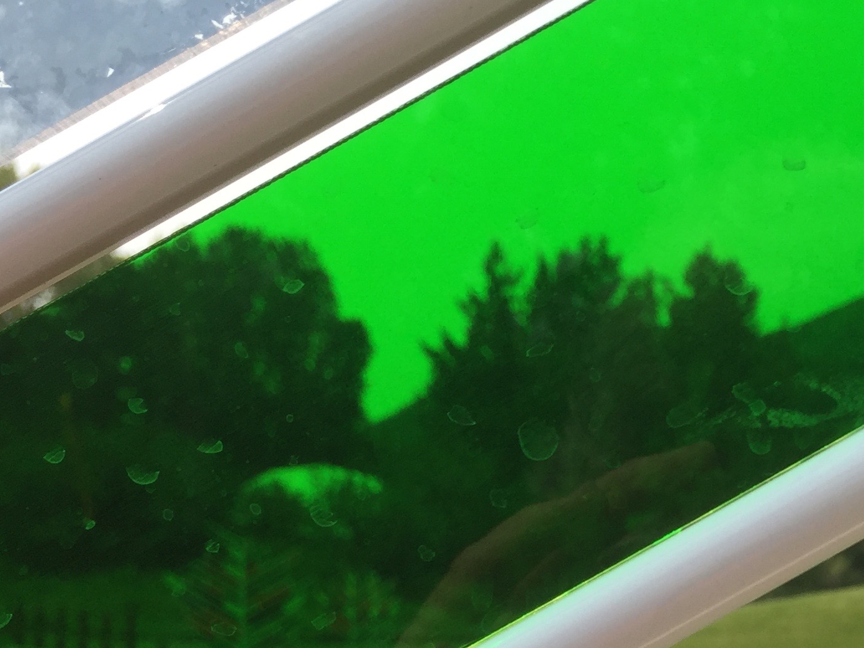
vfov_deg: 20.6
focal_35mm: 68
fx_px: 1697
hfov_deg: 27.9
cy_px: 711
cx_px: 703
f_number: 2.2
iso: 32
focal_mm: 4.15
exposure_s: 1/1522
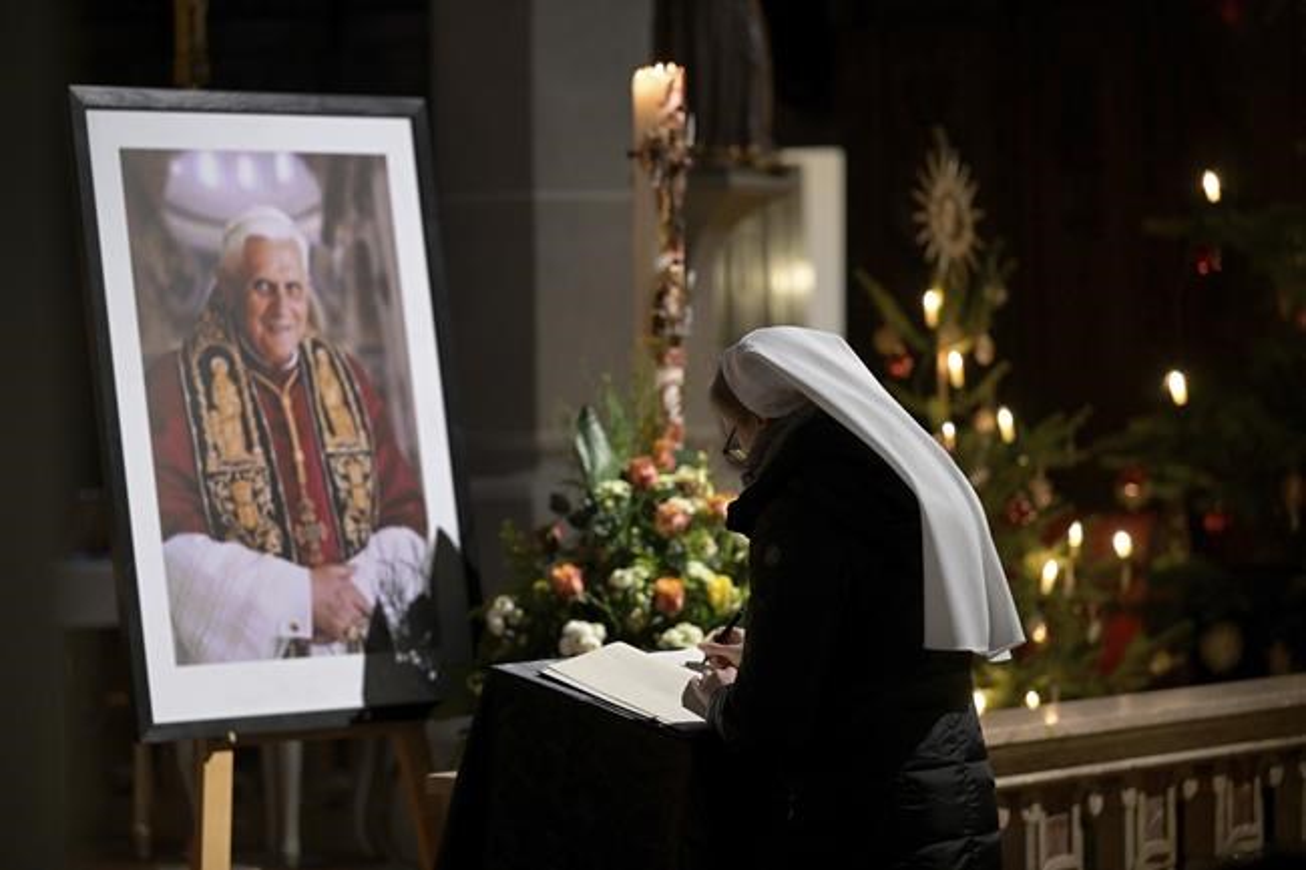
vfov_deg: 10.5
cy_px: 435
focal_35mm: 130
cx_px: 653
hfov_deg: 15.8
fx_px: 4715
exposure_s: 1/100
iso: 2500
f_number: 2.8
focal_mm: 130
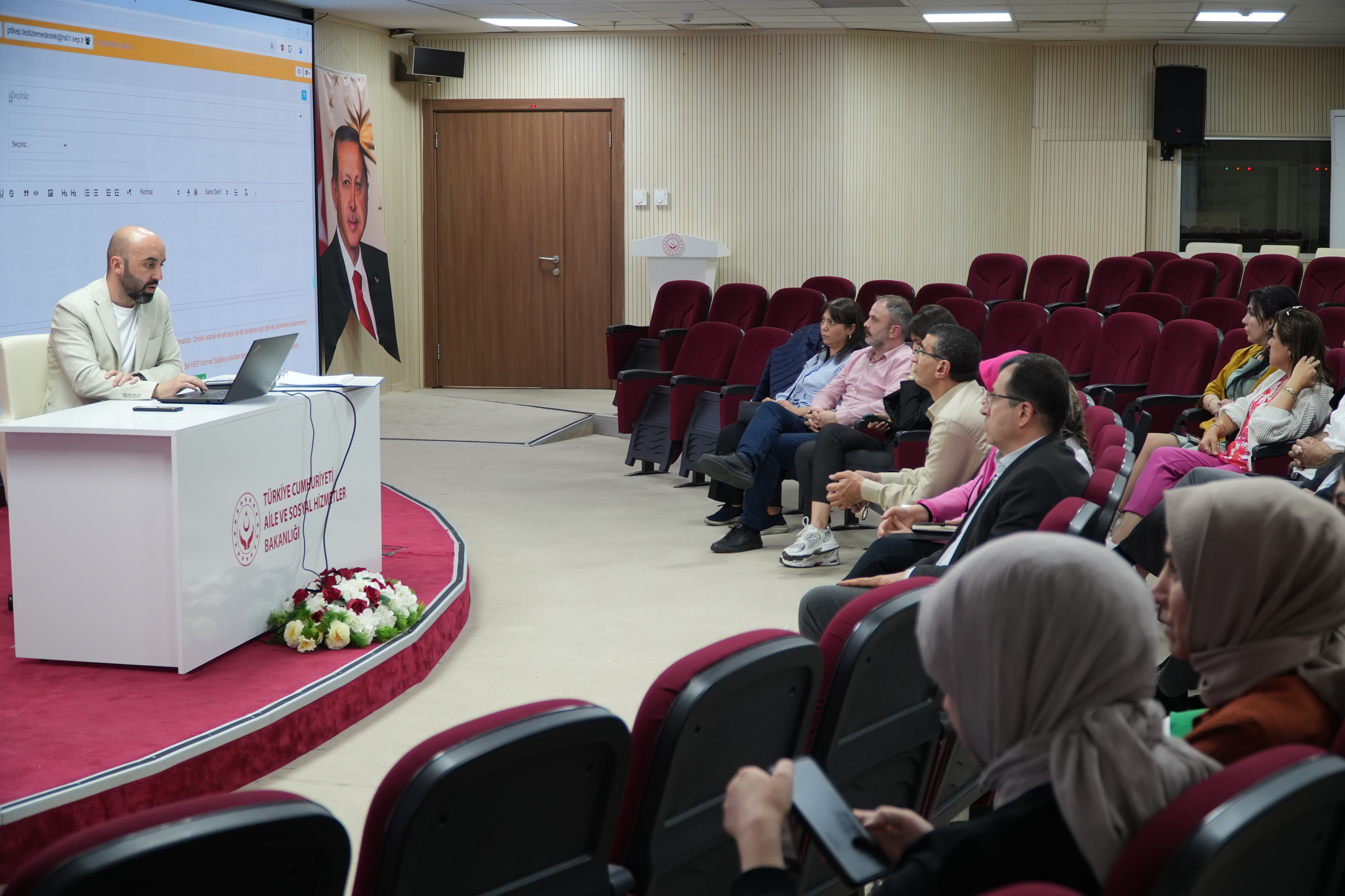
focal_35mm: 51
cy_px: 448
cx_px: 672
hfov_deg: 38.9
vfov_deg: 26.5
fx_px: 1905
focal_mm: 34
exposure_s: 1/60
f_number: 4
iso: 640
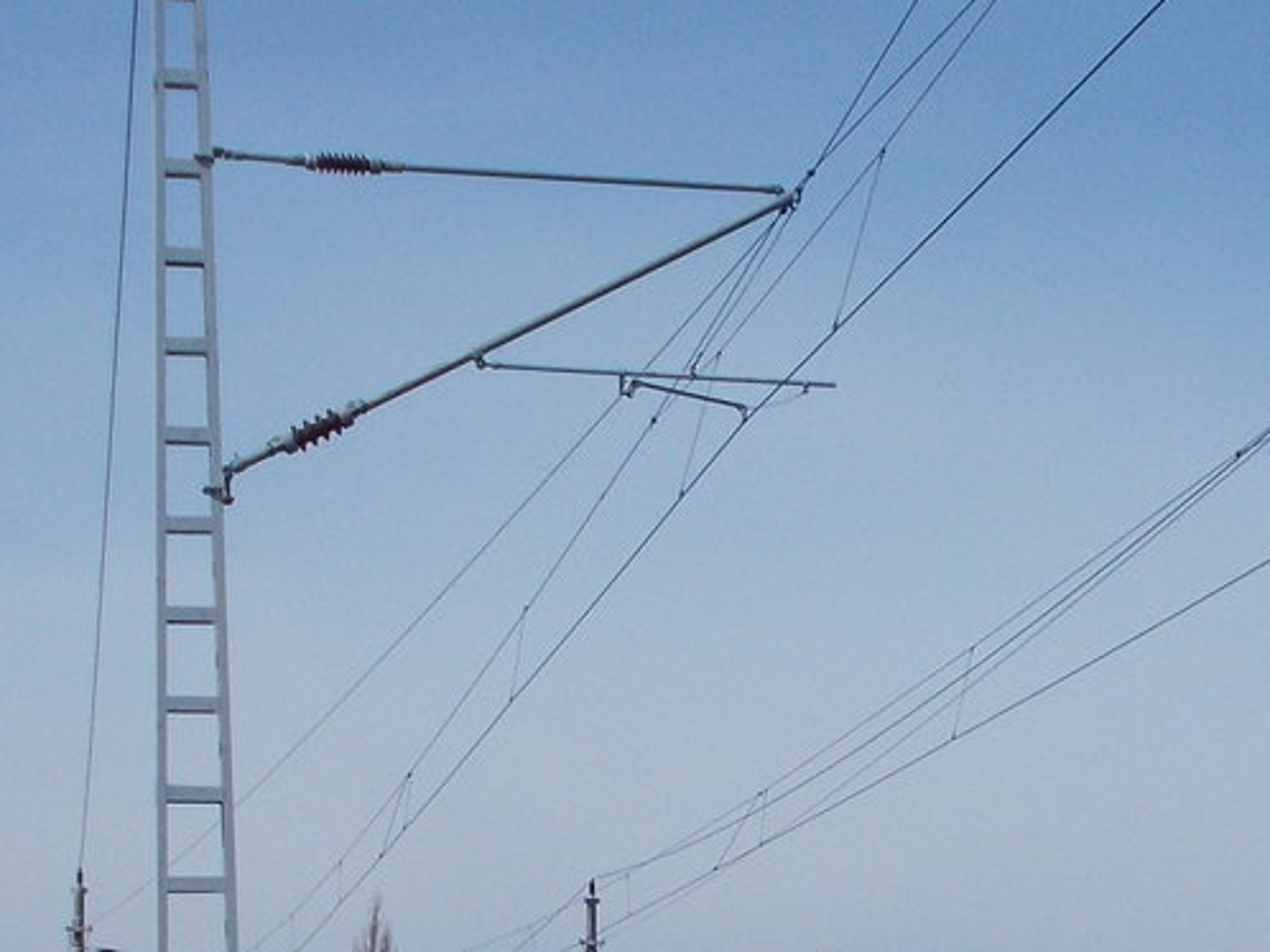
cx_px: 1163
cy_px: 628
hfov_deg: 23.2
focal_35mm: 82
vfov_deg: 17.9
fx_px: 3007
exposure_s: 1/250
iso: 80
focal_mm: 6
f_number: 9.2
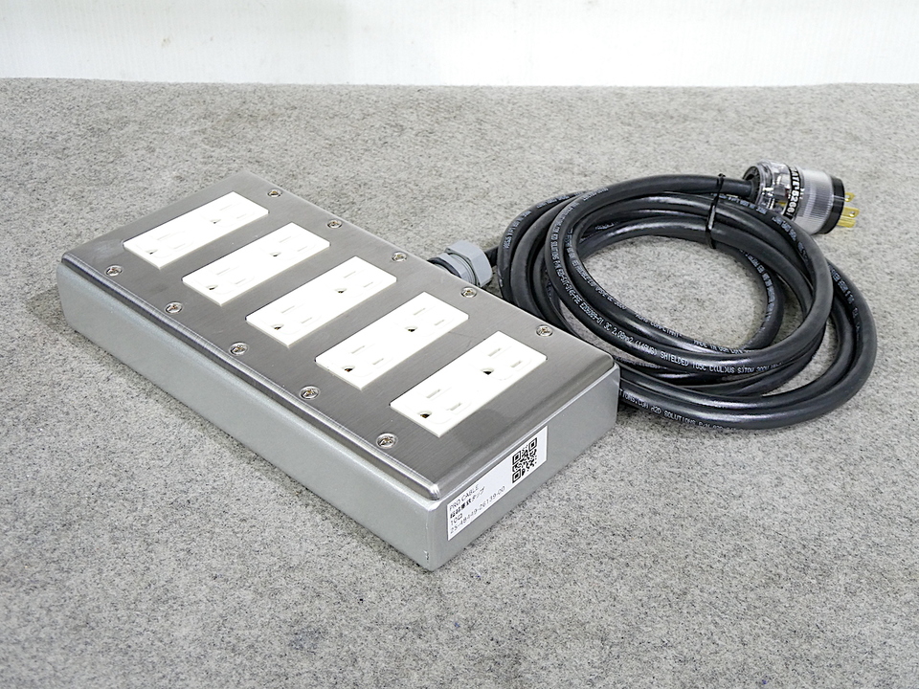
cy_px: 344
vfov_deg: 30.9
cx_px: 460
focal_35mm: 47
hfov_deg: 40.4
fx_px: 1248
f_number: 4
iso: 200
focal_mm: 8.4
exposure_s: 1/6
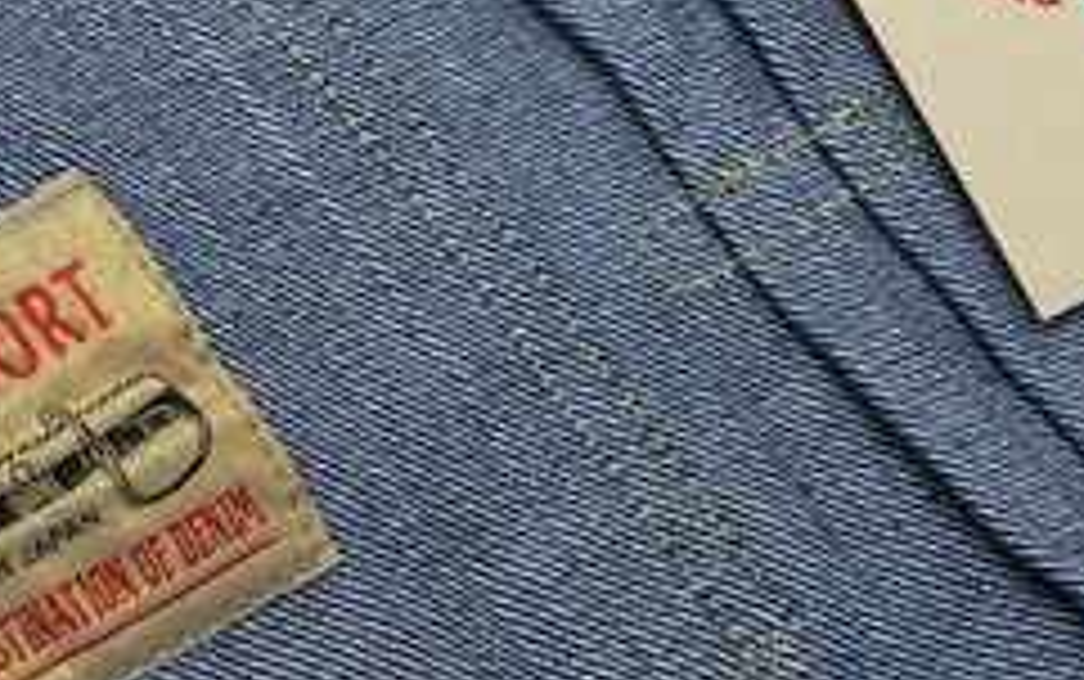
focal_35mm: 77
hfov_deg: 26.6
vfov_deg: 17.0
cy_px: 394
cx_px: 333
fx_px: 2276
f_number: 2.8
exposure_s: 1/60
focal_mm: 7.4
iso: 200
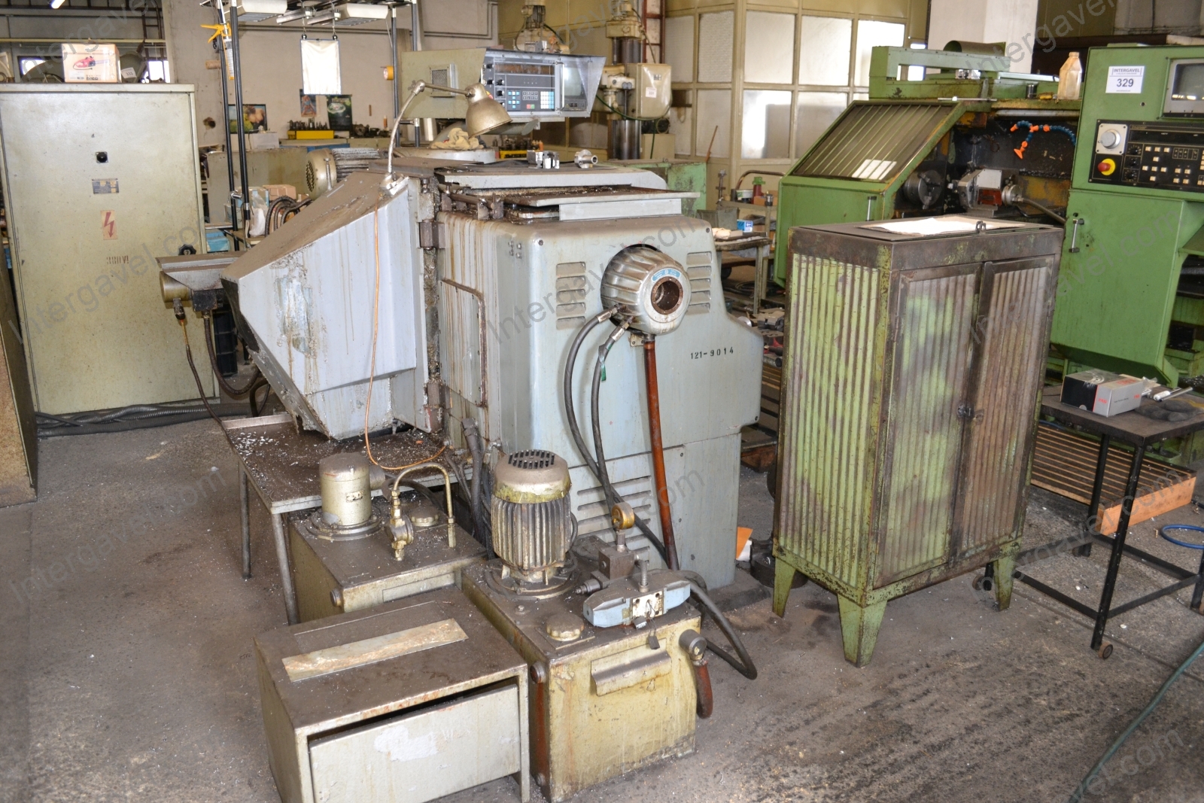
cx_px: 602
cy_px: 402
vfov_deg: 47.9
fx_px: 903
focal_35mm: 27
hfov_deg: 67.4
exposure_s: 1/60
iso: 1000
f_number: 3.5
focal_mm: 18
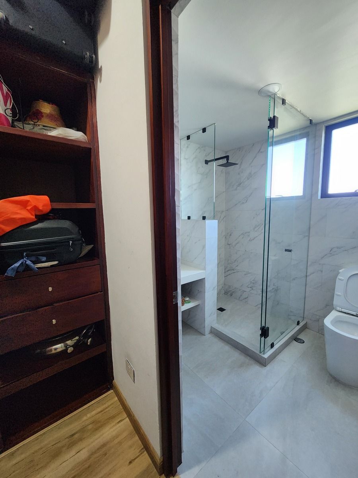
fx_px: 179
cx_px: 179
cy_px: 239
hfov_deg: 89.9
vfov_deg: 106.2
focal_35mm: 13
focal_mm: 2.2
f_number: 2.2
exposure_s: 1/60
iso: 400
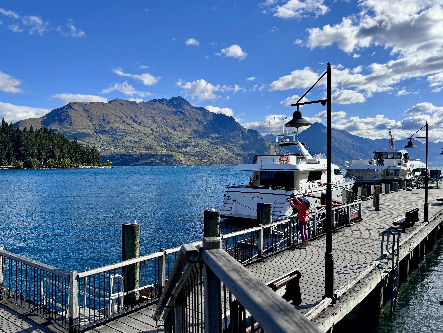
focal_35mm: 28
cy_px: 176
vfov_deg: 49.7
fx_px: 358
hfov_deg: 63.2
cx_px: 192
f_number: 1.78
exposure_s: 1/5348
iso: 80
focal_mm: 6.86
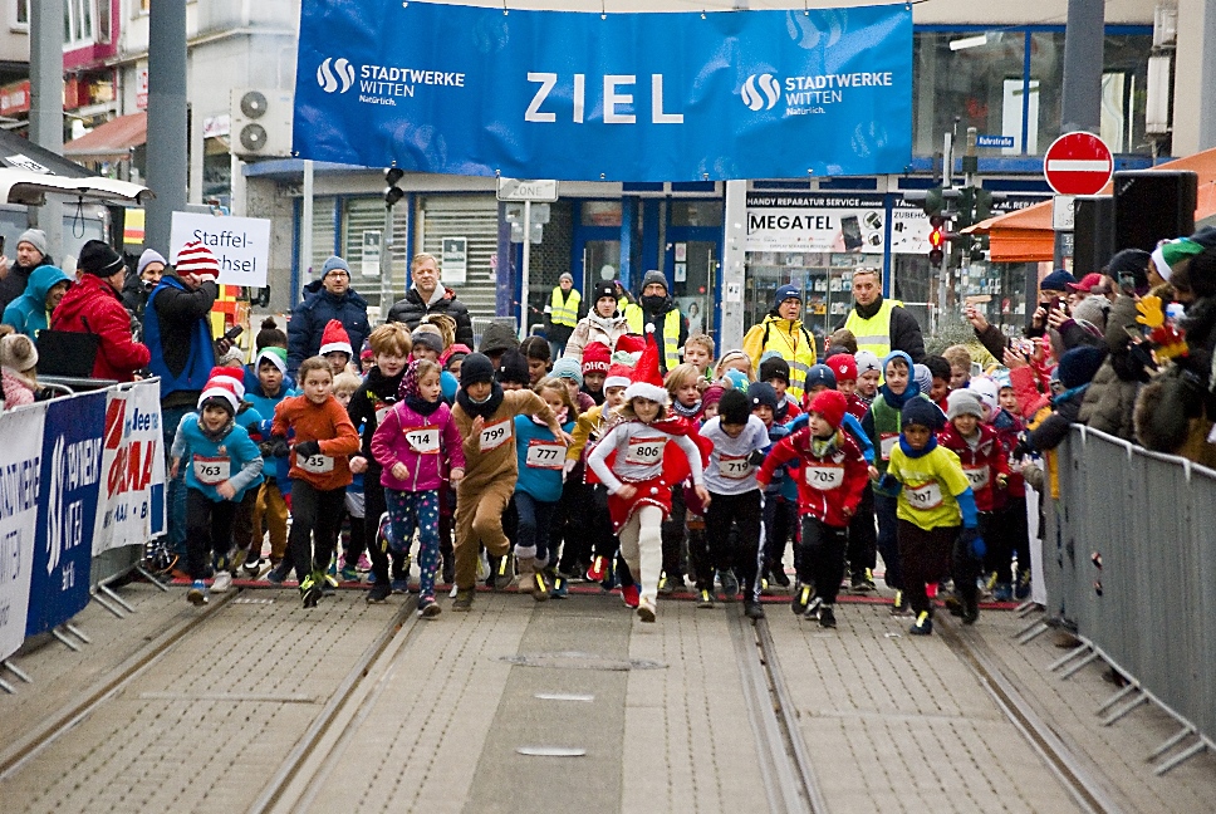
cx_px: 608
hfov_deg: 11.2
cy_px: 407
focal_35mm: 184
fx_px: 6223
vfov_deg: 7.5
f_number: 5.6
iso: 500
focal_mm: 123
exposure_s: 1/160
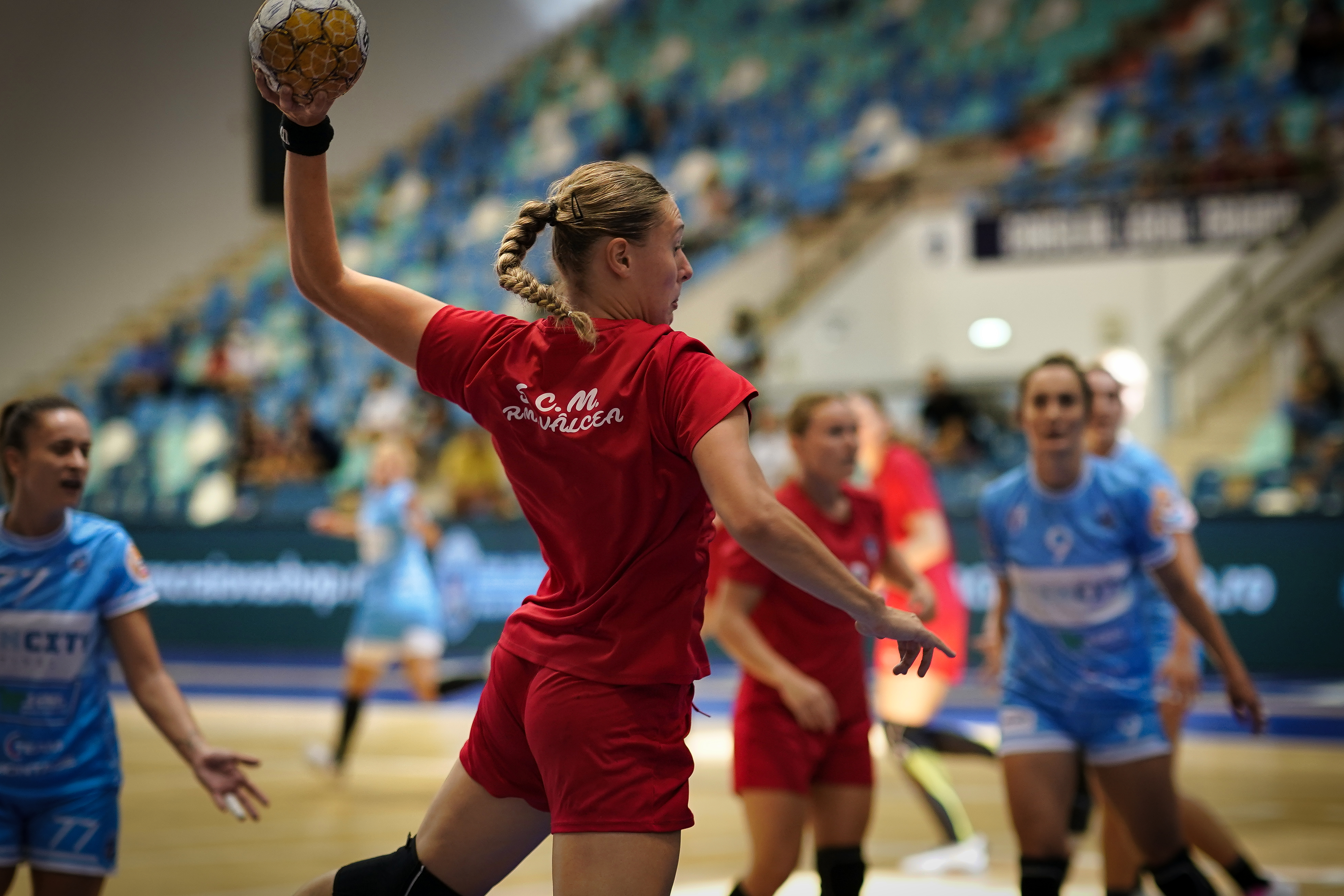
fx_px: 4741
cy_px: 448
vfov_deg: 10.8
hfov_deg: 16.1
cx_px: 672
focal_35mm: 127
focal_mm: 85
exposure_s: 1/800
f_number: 2
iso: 800
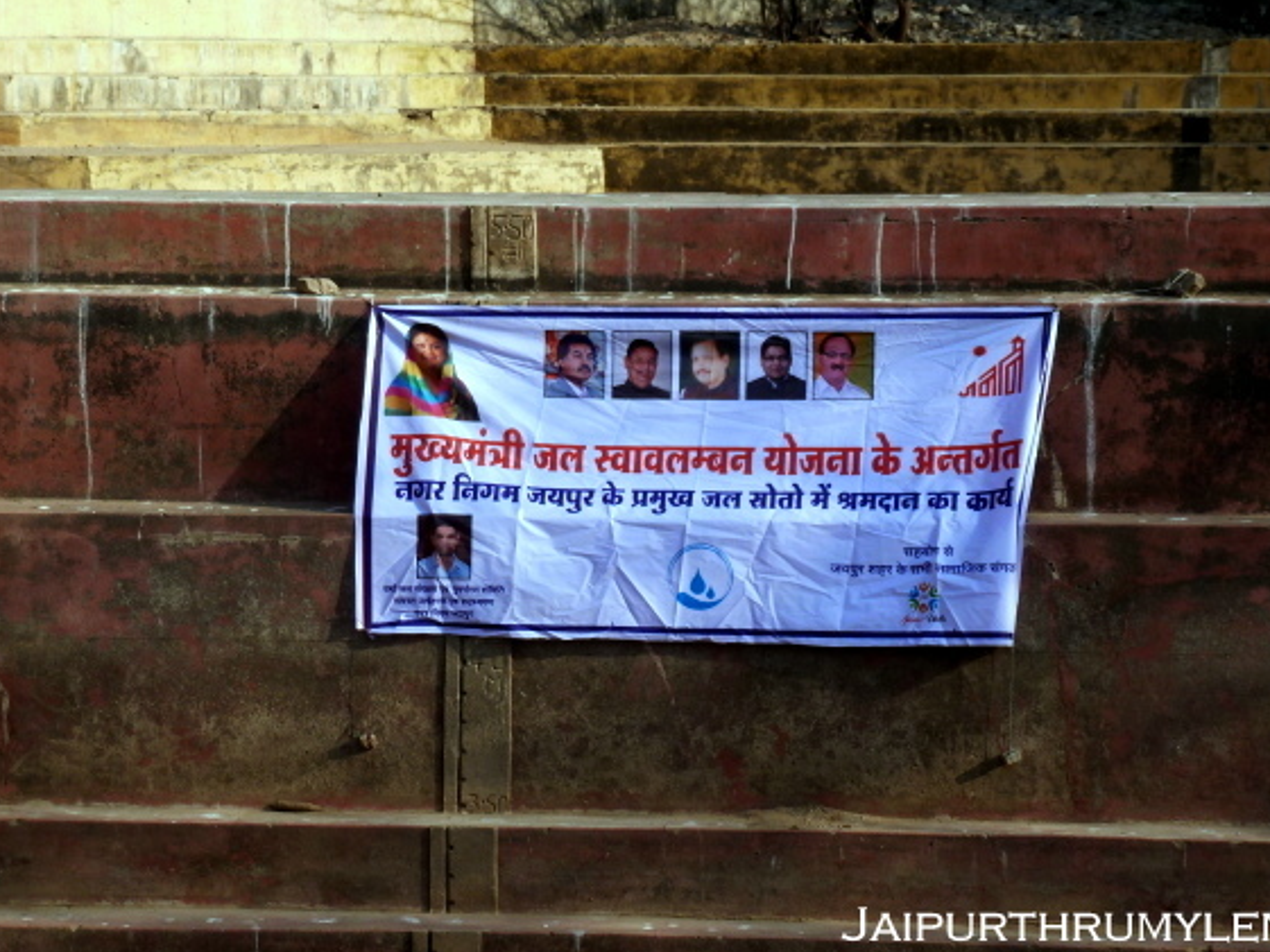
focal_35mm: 138
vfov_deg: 10.8
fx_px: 5064
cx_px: 661
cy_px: 484
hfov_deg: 14.3
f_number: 5.1
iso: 100
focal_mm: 21.7
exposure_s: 1/320
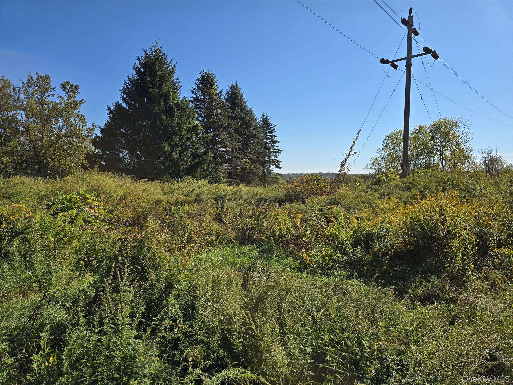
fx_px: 341
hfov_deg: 73.9
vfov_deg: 58.9
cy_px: 192
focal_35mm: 23
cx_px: 256
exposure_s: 1/1019
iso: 12
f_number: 1.7
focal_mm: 6.3
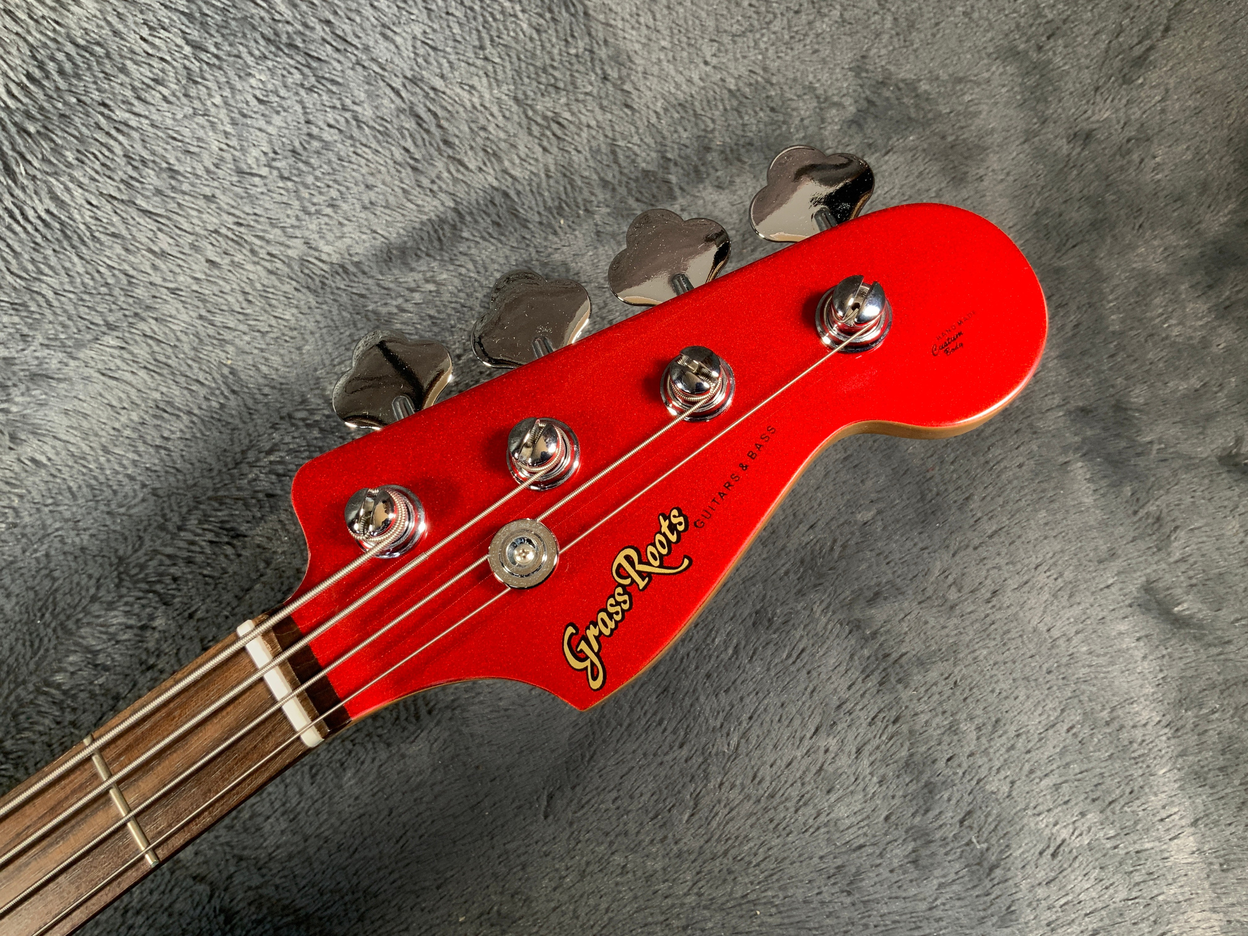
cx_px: 624
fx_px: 1046
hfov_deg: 61.7
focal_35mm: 29
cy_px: 468
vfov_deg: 48.2
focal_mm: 3
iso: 64
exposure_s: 1/78
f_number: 1.8
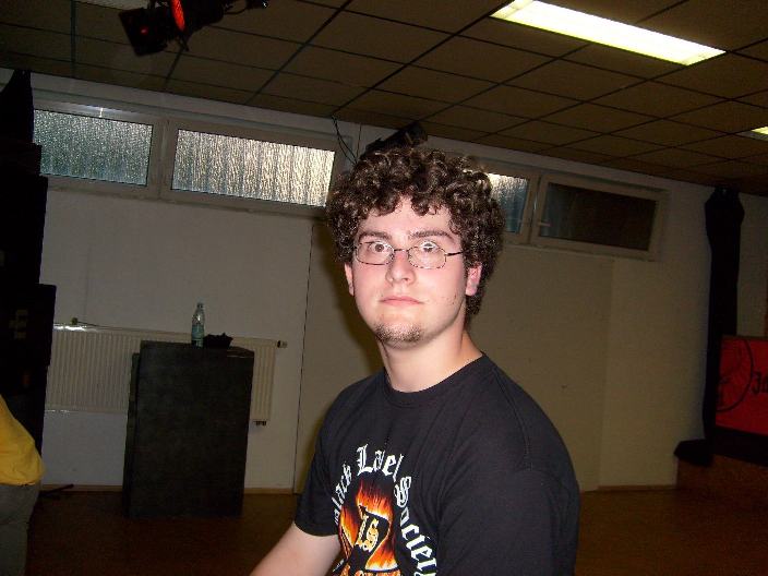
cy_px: 288
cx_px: 384
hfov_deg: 52.6
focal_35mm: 35
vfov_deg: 40.7
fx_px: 777
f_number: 2.8
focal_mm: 5.8
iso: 100
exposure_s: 1/45
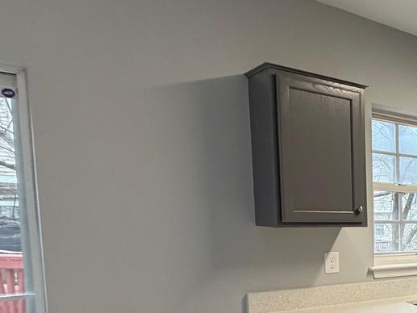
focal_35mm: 39
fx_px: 470
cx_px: 574
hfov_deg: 32.2
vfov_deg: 35.4
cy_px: 261
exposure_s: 1/60
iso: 200
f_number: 2.2
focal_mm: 2.22
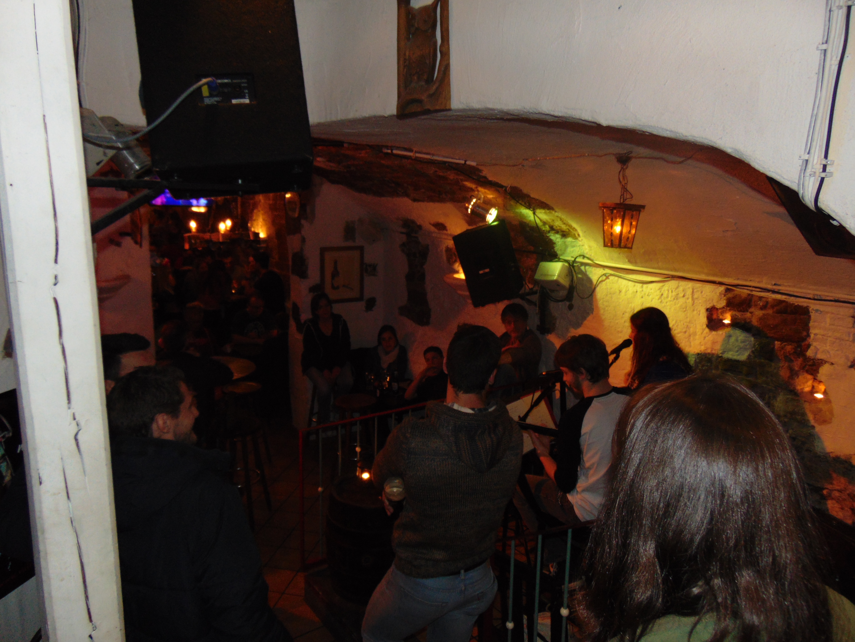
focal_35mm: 25
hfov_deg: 69.4
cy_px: 321
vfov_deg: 54.9
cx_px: 428
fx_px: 617
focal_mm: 4.5
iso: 200
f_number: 3
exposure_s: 1/8
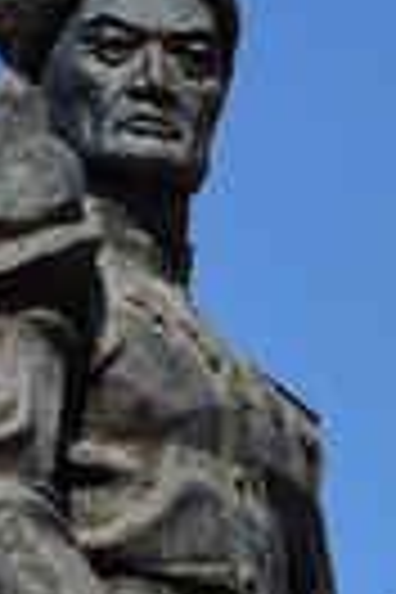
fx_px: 9259
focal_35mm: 561
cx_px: 97
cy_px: 922
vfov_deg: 3.7
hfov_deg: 2.4
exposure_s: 1/160
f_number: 11
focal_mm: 85
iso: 100
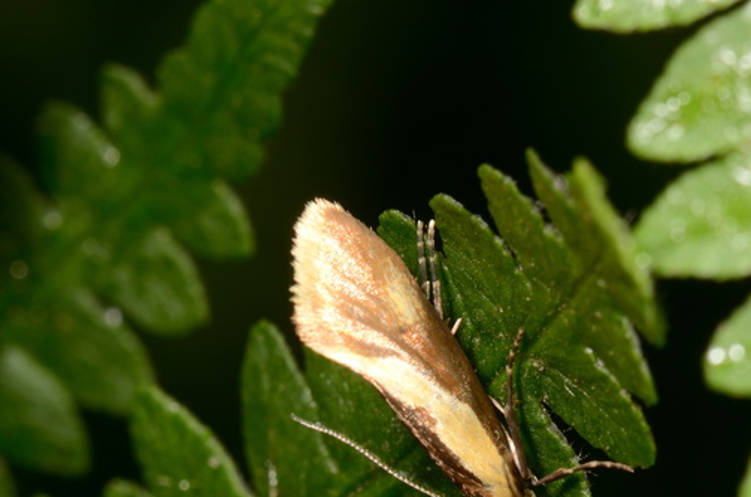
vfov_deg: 6.8
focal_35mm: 201
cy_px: 328
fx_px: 4179
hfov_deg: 10.3
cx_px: 394
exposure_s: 1/60
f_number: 25
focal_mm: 85
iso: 100
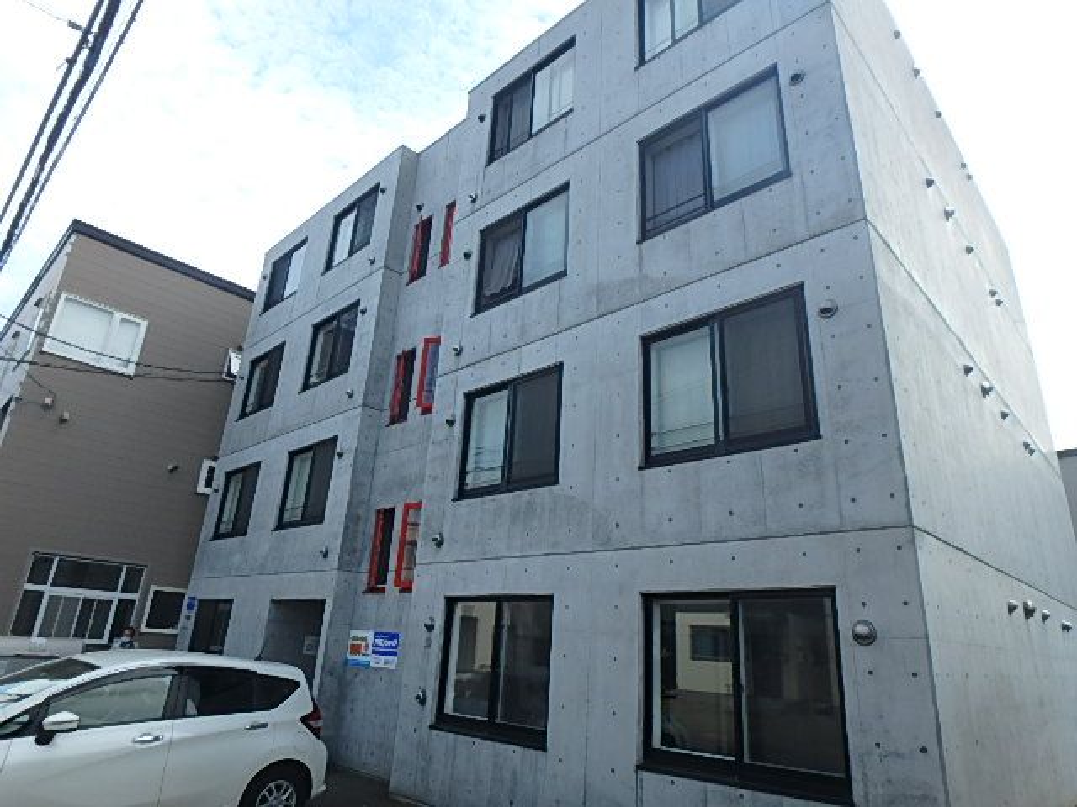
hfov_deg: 79.0
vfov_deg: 63.4
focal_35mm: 21
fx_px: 653
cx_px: 538
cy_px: 404
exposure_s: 1/800
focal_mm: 3.7
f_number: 3.5
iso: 125
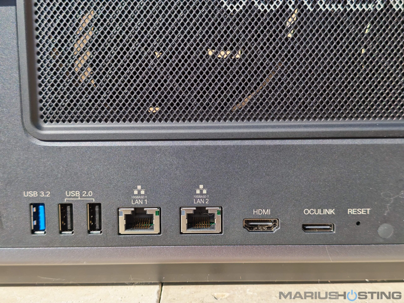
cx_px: 202
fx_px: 537
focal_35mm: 46
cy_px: 152
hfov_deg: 41.2
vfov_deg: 31.5
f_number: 1.6
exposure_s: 1/1800
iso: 50
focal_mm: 5.4
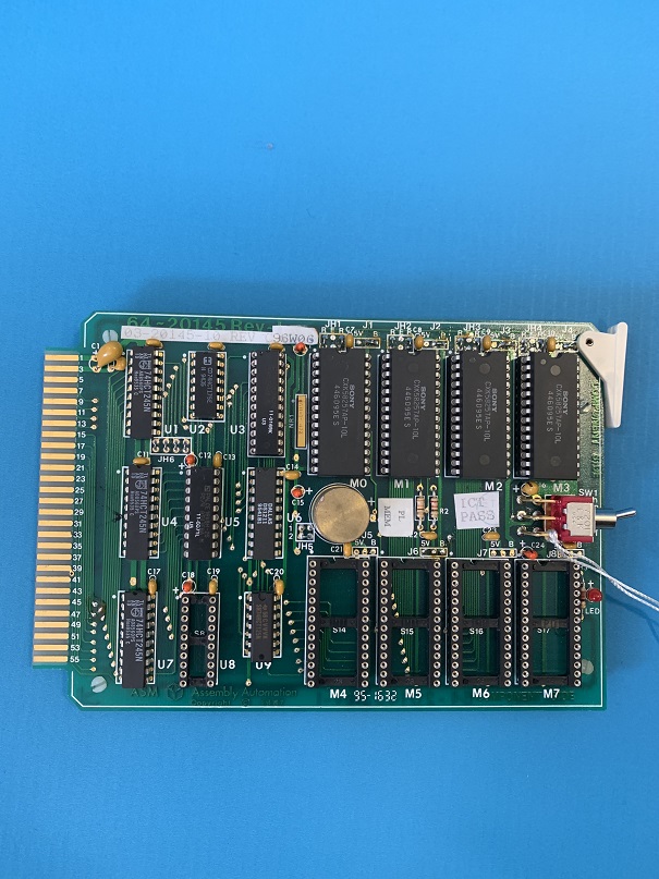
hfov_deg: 53.1
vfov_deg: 67.3
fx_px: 660
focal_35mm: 26
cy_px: 440
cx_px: 330
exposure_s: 1/50
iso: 250
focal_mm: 4.25
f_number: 1.8
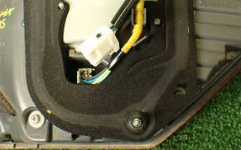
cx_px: 137
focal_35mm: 70
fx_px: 460
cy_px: 29
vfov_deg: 18.4
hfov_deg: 29.3
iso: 200
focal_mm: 5.79
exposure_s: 1/50
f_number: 2.4
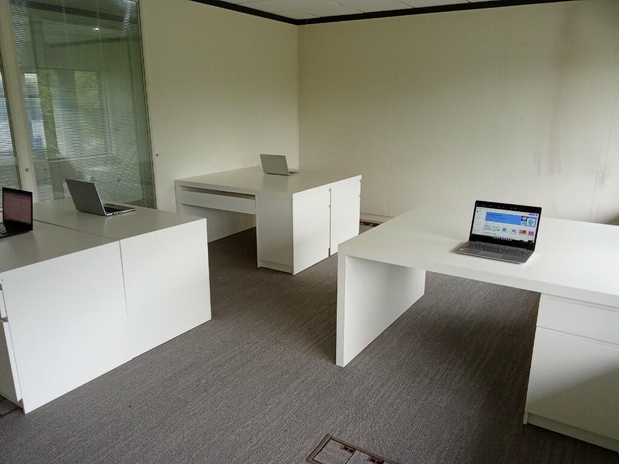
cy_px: 232
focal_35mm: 28
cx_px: 310
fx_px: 501
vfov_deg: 49.7
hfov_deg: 63.4
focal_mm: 2.78
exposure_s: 1/33.3
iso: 125
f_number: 2
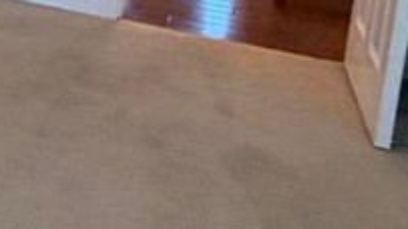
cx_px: -446
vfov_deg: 14.1
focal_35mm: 77
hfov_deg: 17.5
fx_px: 833
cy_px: -163
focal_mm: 2.22
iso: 160
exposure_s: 1/60
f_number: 2.2
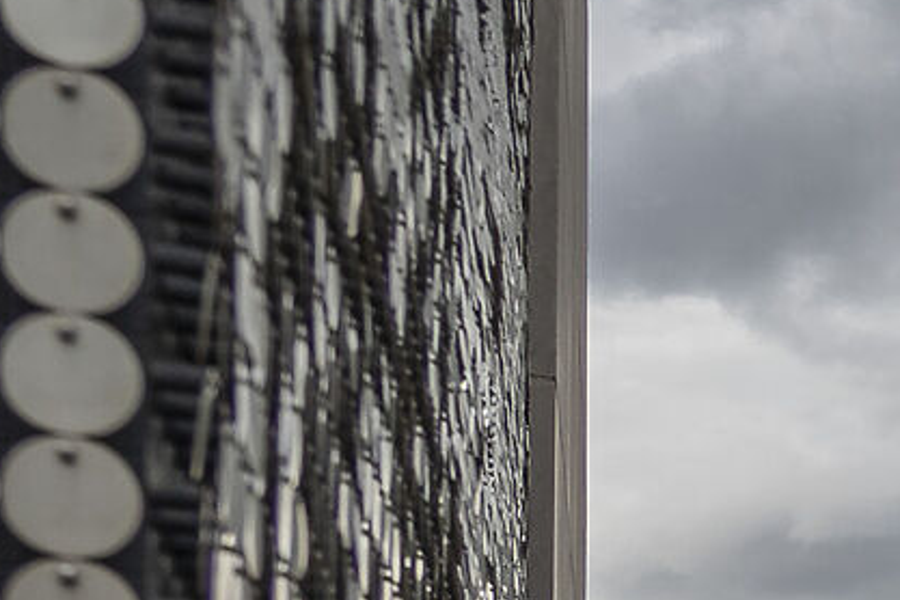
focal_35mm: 138
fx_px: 3450
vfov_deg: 9.2
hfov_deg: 11.1
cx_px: 2488
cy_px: 1297
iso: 125
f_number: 8
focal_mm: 24
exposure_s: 1/60
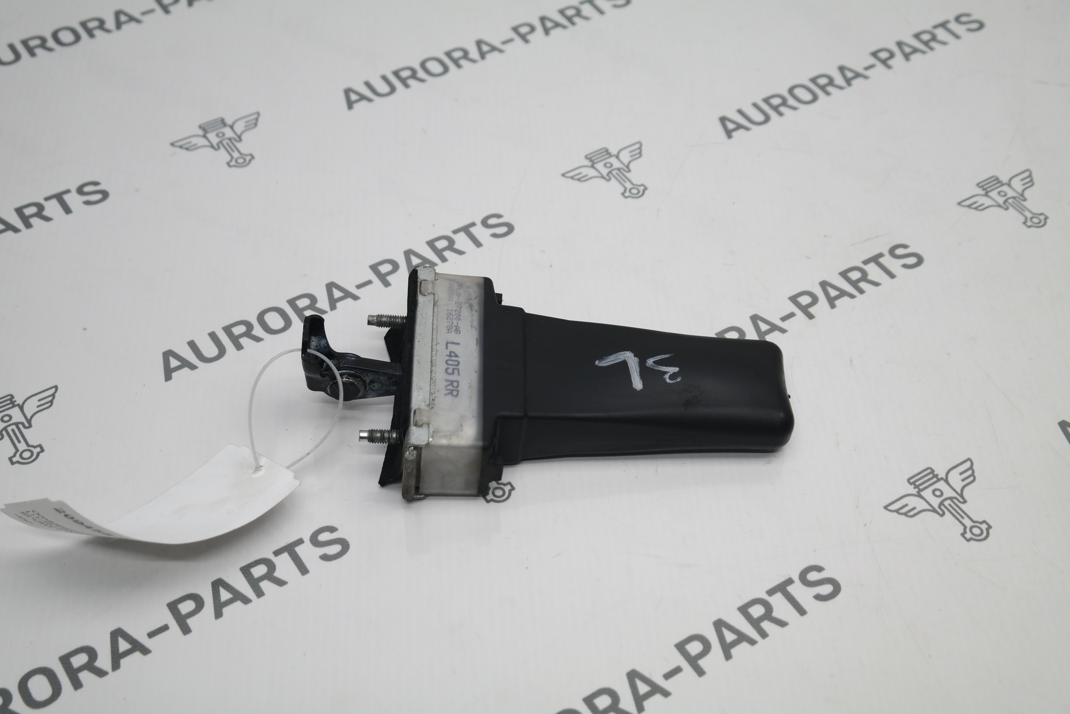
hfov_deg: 37.5
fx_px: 1575
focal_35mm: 53
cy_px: 357
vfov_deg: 25.5
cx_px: 535
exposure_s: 1/80
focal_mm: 35
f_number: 4.5
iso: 200
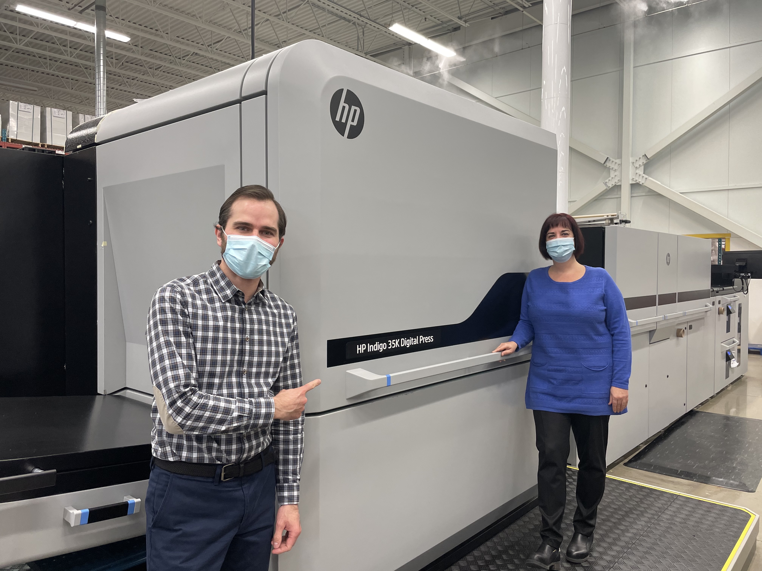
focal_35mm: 26
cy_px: 286
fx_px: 572
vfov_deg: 53.1
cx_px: 381
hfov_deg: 67.3
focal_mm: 4.2
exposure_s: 1/121
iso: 125
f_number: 1.6
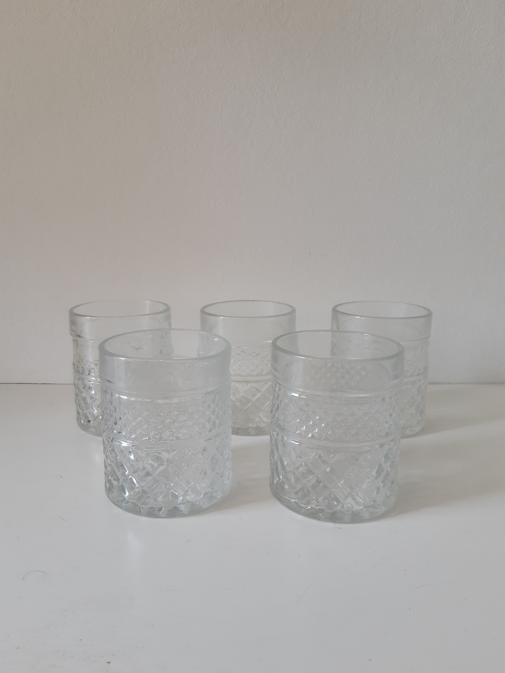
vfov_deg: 67.3
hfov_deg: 53.1
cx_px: 252
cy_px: 336
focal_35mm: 26
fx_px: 506
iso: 40
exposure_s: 1/100
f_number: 1.7
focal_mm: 3.93
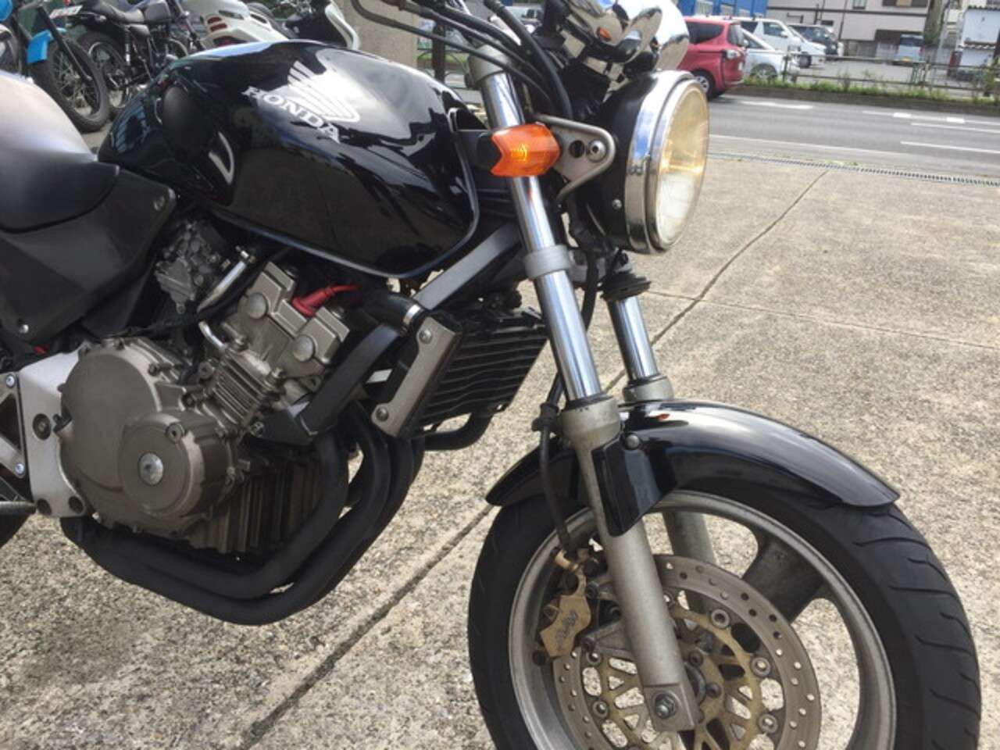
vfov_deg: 48.2
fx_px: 838
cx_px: 500
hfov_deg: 61.7
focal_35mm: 29
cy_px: 375
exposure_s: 1/347
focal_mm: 4.15
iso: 32
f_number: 2.2
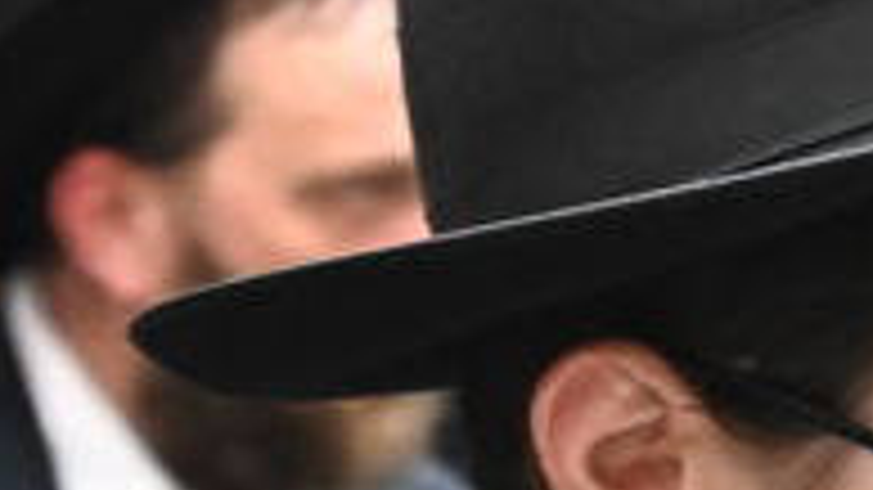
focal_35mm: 287
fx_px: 6642
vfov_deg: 4.2
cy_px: 31
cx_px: 2772
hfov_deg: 6.7
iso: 2000
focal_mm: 38
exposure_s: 1/200
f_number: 4
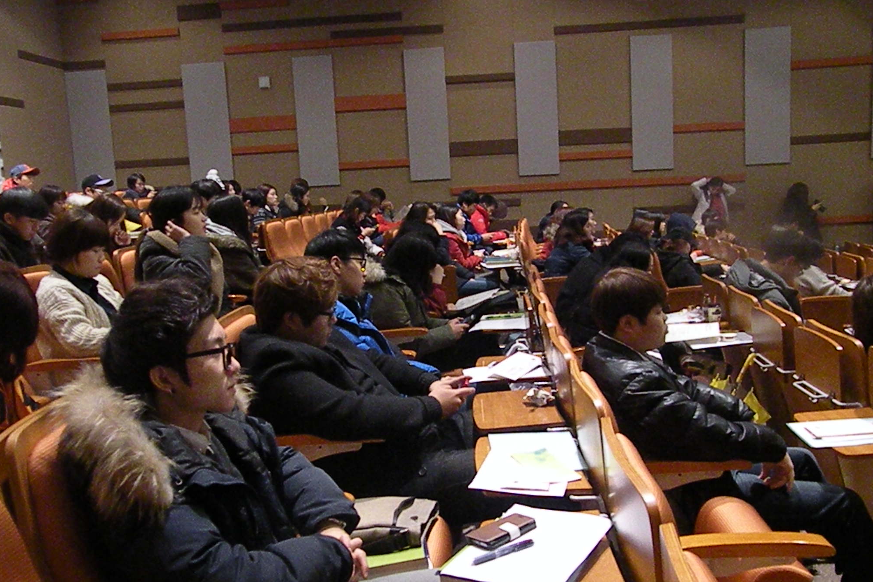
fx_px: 824
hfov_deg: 55.8
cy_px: 303
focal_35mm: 34
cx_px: 430
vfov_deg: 38.9
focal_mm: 5.8
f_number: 3.2
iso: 1600
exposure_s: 1/130
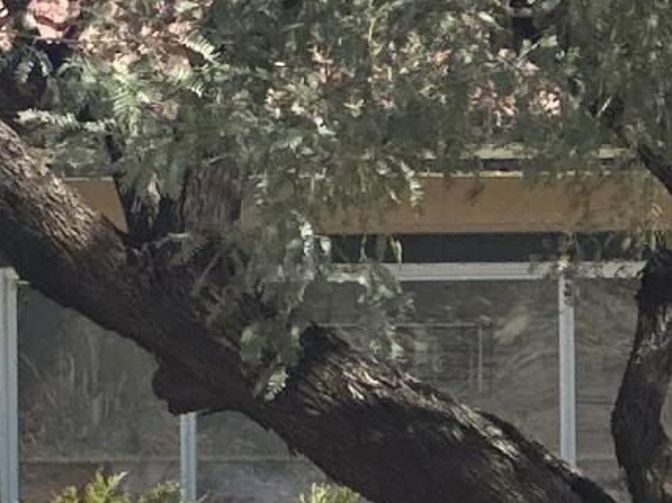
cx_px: -742
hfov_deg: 3.6
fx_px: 10455
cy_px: 641
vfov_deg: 2.8
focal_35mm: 539
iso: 32
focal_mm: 9
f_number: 2.8
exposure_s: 1/664
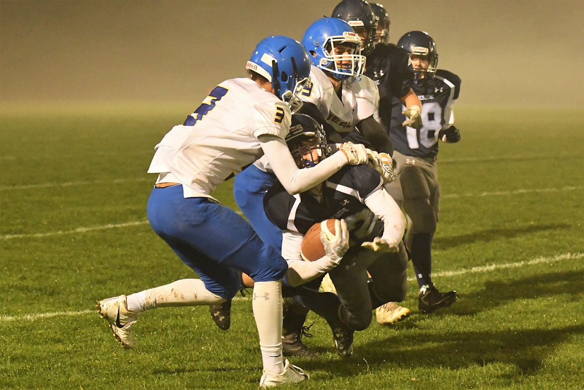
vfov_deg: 13.0
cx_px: 292
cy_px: 195
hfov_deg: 19.5
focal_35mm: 105
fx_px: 1704
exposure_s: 1/1000
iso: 5600
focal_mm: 70
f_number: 2.8
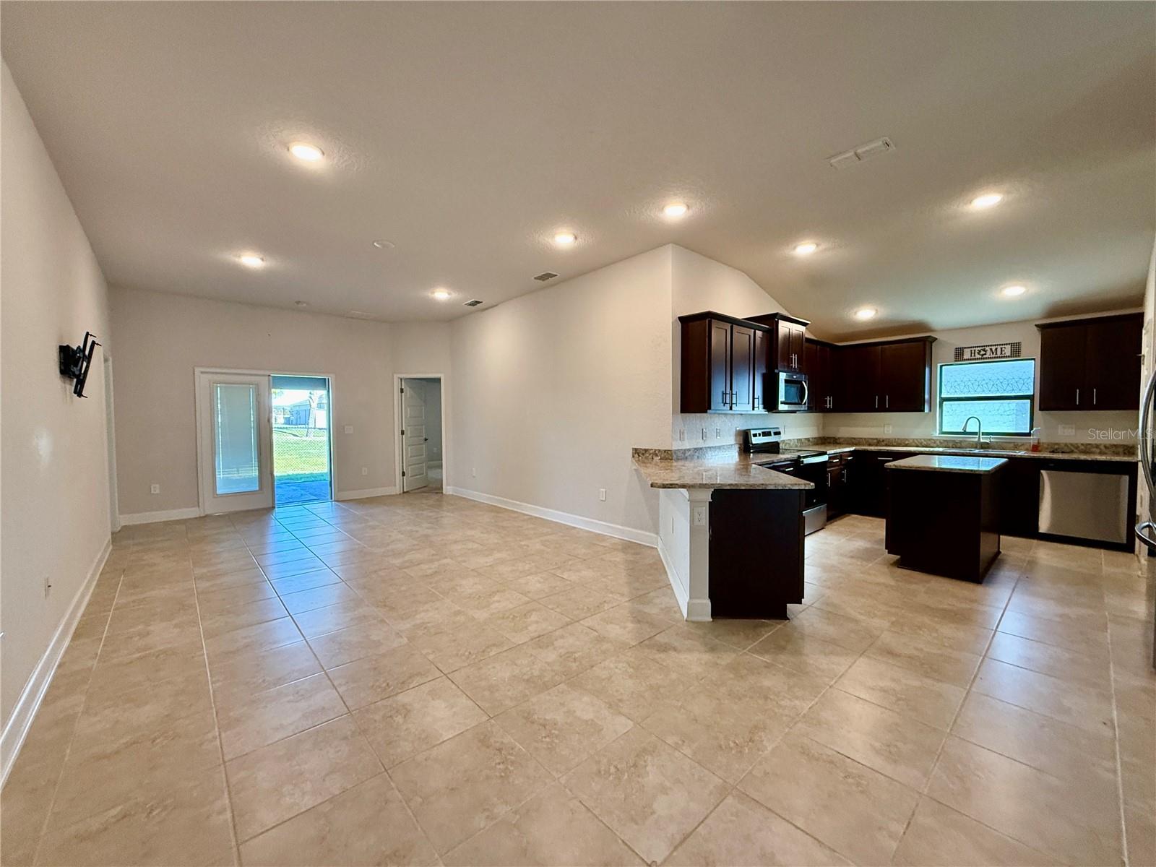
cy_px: 434
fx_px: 468
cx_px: 578
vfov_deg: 85.7
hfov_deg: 102.1
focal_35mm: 14
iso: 250
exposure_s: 1/120
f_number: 2.2
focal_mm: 2.22
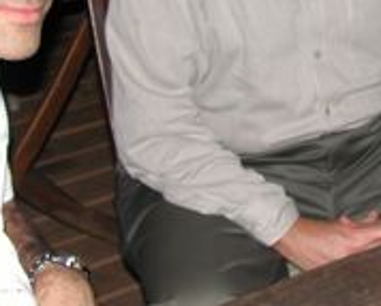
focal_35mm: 115
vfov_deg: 13.3
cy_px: 0
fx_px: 1299
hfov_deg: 16.4
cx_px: 377
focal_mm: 8.9
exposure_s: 1/60
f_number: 2.8
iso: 100
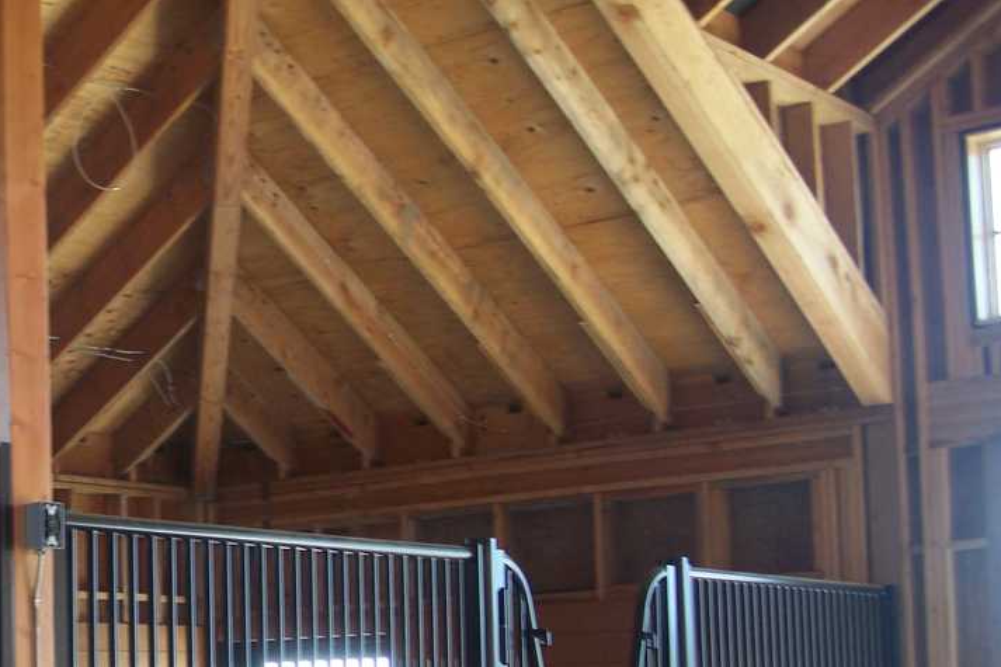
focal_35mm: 72
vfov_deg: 18.6
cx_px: 75
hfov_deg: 27.0
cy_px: 611
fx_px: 2001
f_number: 2.8
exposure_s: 1/60
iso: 125
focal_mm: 7.8
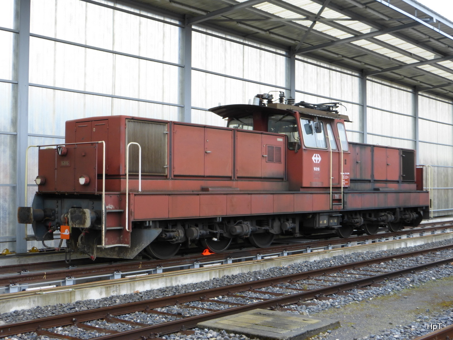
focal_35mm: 49
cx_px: 226
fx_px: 641
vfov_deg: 29.7
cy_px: 170
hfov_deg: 38.9
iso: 100
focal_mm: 8.5
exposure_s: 1/60
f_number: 4.2
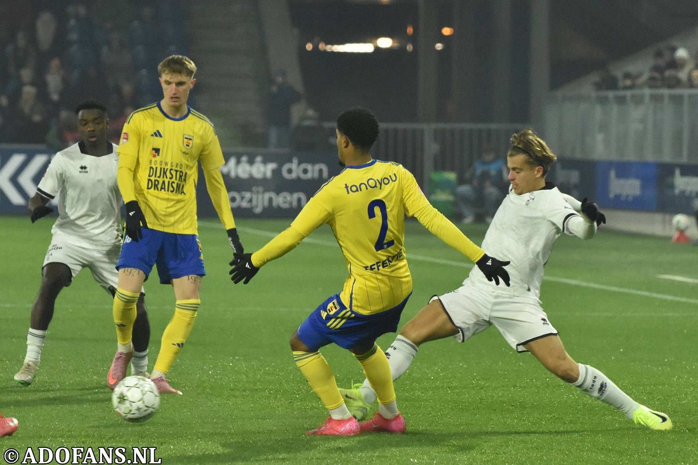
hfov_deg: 8.9
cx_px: 349
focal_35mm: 232
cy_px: 232
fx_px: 4508
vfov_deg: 5.9
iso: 2000
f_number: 3.5
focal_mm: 155
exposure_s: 1/800
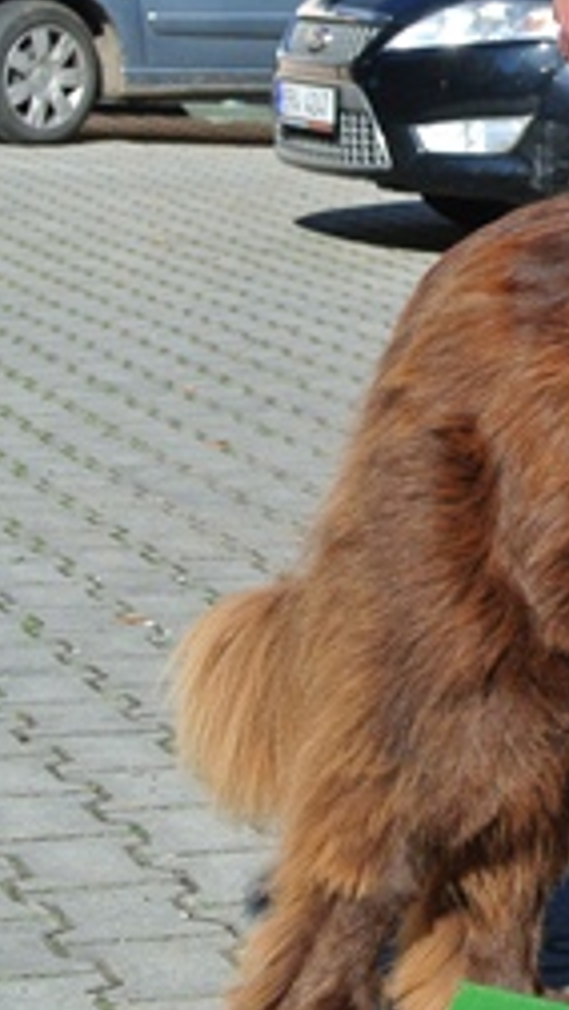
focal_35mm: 149
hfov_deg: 7.9
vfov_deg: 14.4
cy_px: 617
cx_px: 1062
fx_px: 3991
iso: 100
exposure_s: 1/400
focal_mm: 21.1
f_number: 5
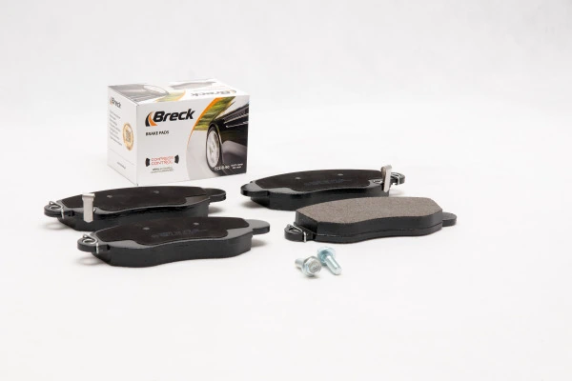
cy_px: 190
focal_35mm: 90
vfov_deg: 15.2
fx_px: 1430
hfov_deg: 22.6
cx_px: 286
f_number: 11
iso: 100
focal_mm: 60
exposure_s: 1/200
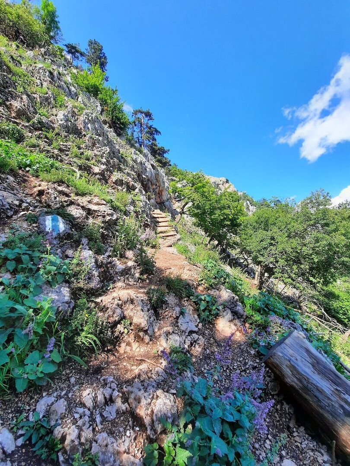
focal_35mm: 13
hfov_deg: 89.9
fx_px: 175
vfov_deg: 106.2
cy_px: 233
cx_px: 175
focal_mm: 1.74
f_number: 2.2
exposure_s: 1/495
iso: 40
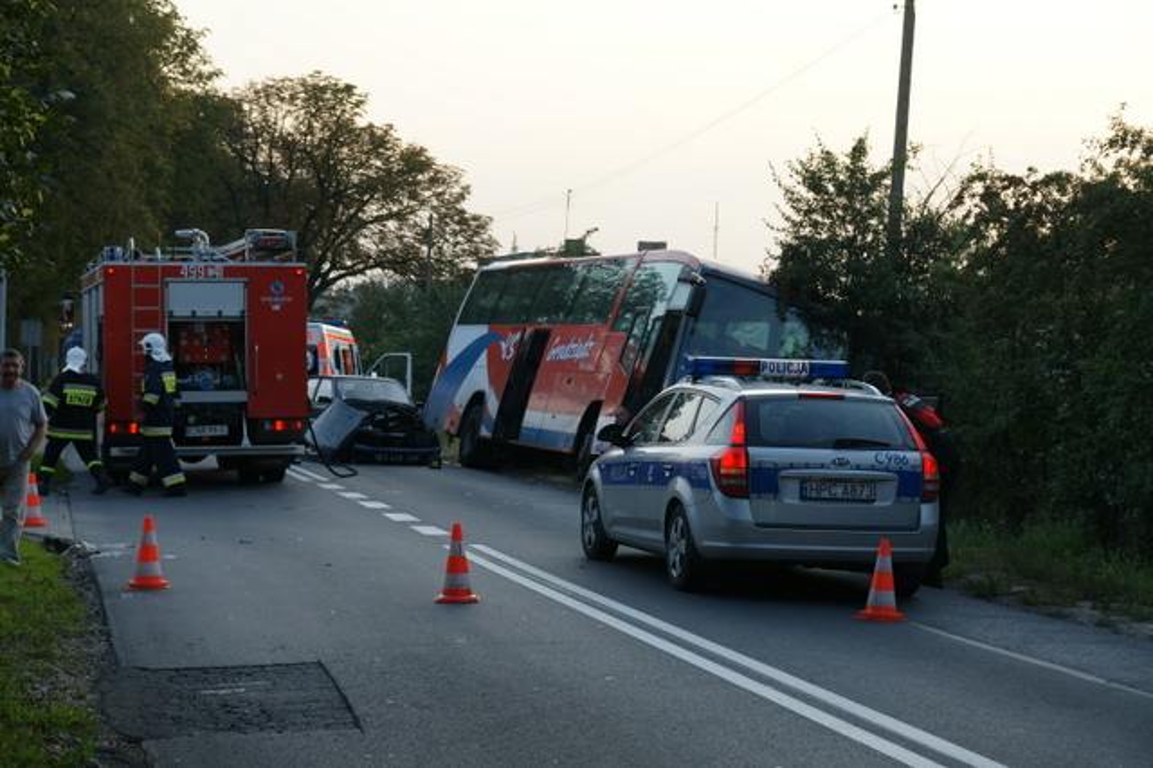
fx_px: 2401
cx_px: 576
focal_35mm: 75
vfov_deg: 18.2
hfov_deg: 27.0
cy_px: 384
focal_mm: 50
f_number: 4.5
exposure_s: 1/250
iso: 200
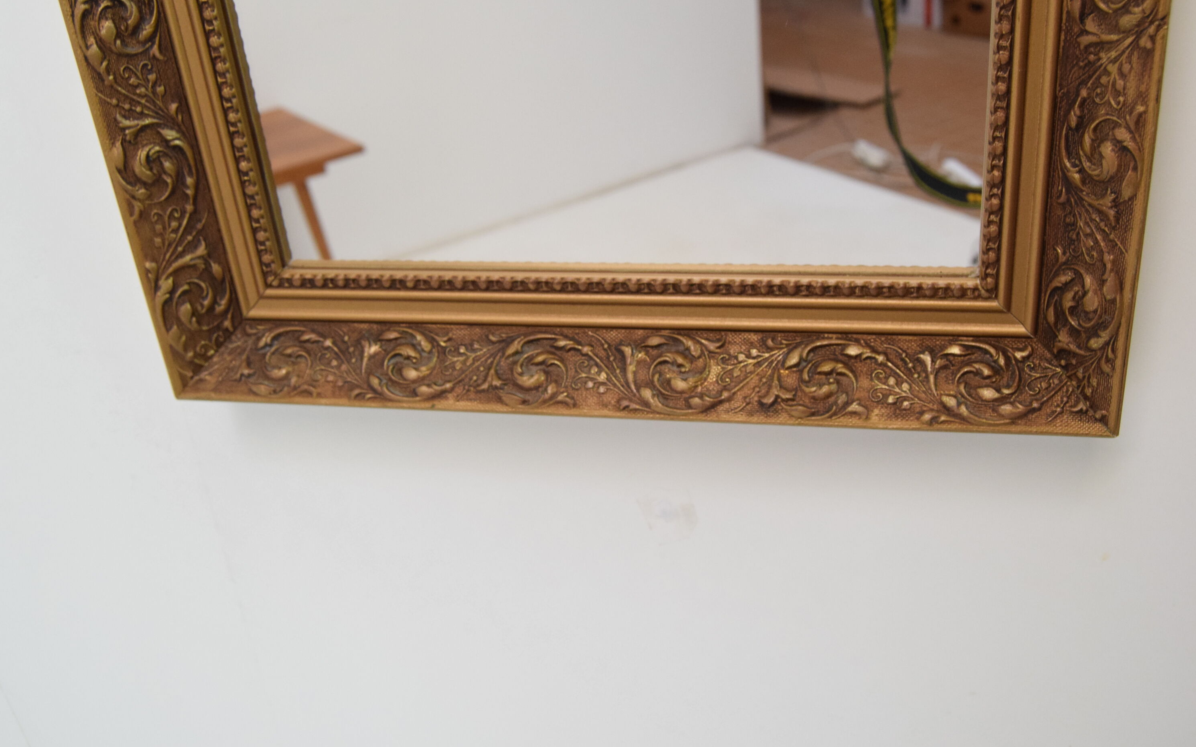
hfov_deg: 52.7
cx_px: 595
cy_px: 351
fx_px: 1206
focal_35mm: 37
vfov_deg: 34.4
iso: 1600
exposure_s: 1/160
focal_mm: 24
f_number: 6.3
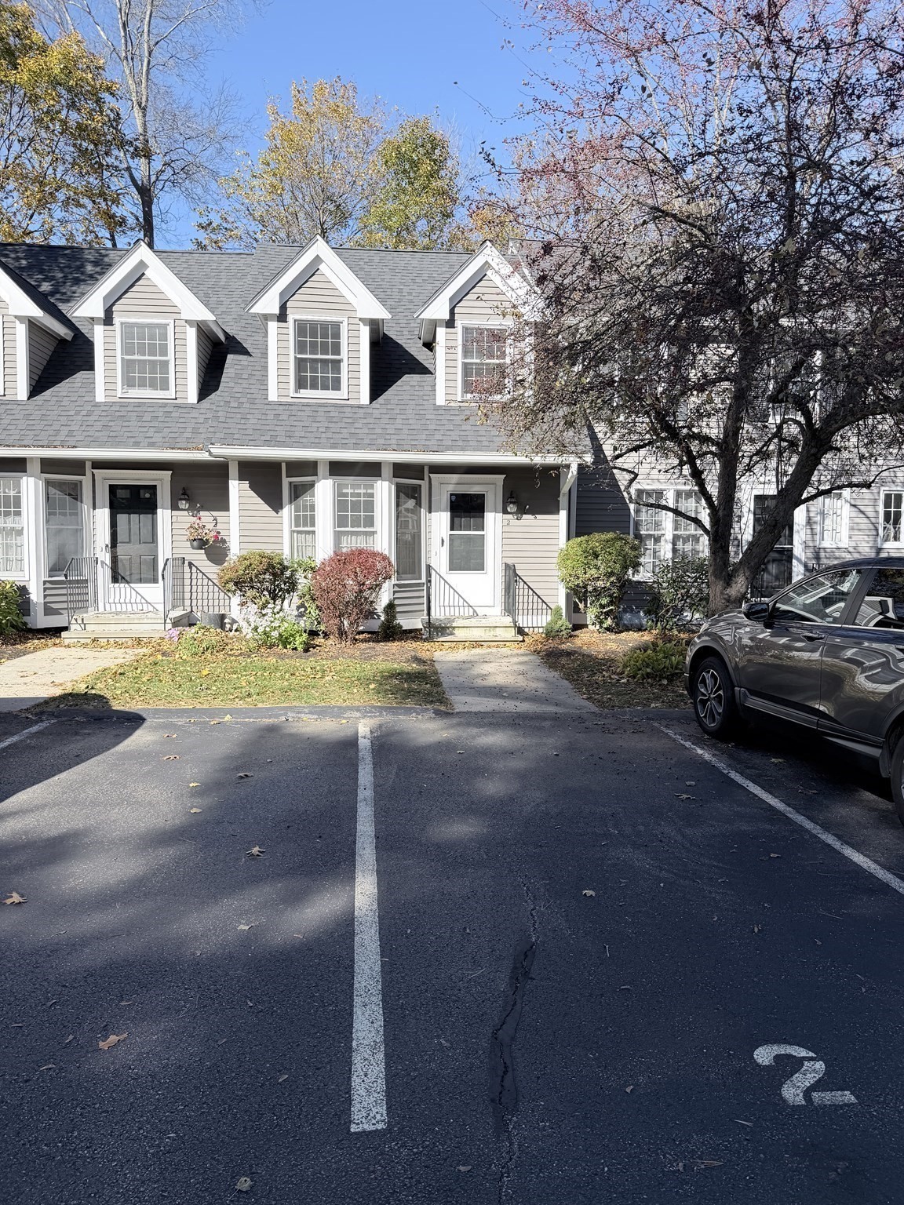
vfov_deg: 71.6
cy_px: 602
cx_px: 452
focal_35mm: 24
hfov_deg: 56.8
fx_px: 836
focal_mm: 6.76
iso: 80
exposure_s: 1/2525
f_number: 1.78
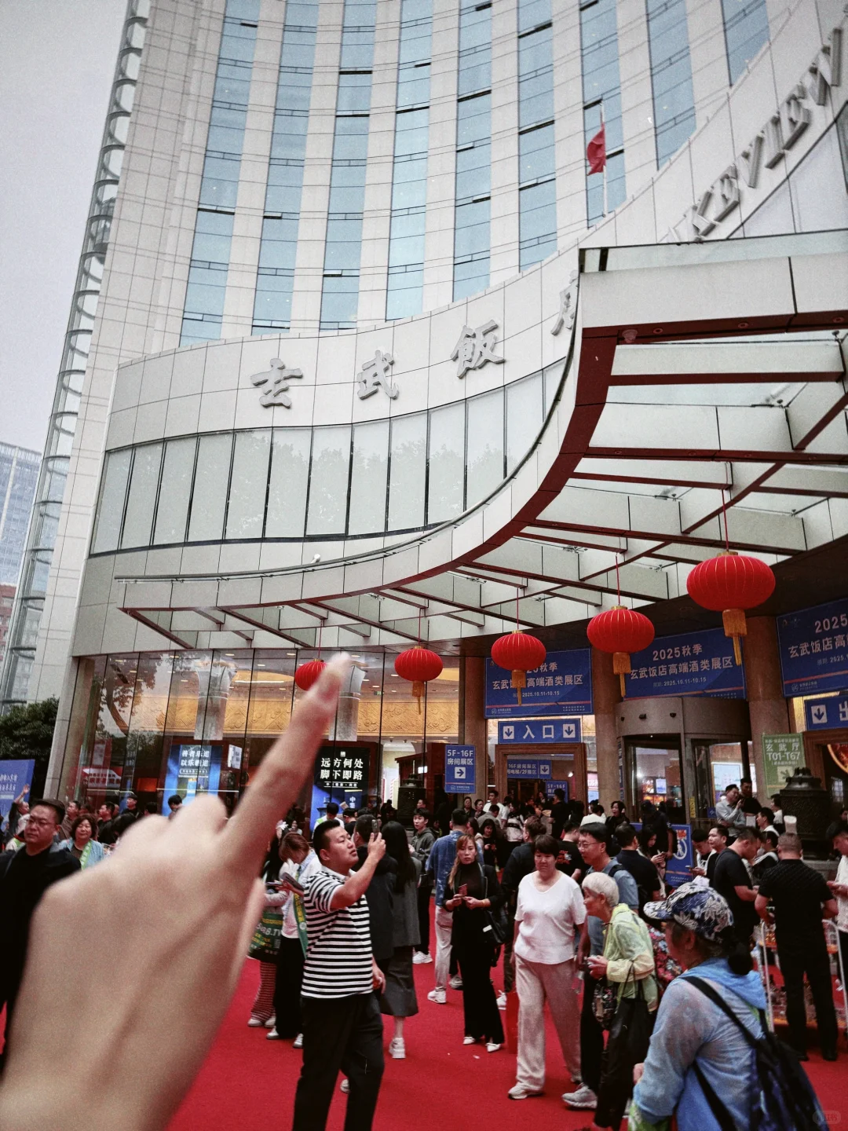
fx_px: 784
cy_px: 566
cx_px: 424
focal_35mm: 24
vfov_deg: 71.6
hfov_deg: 56.8
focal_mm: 6.76
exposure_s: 1/134
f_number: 1.78
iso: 50
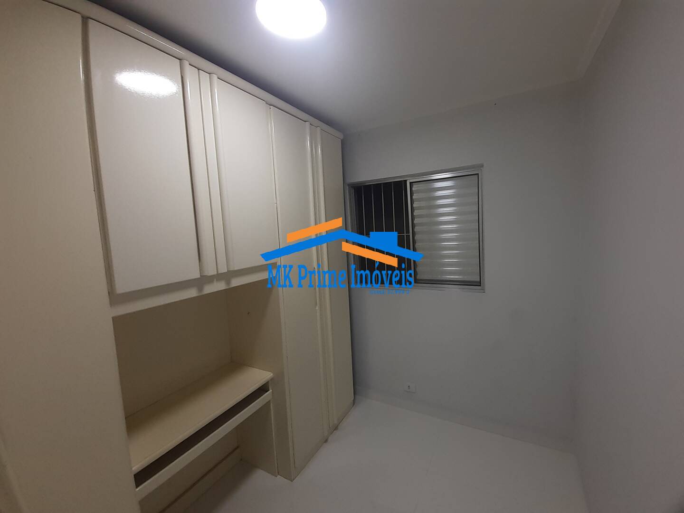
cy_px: 256
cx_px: 342
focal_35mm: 13
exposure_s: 1/40
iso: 50
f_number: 2.2
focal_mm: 1.13
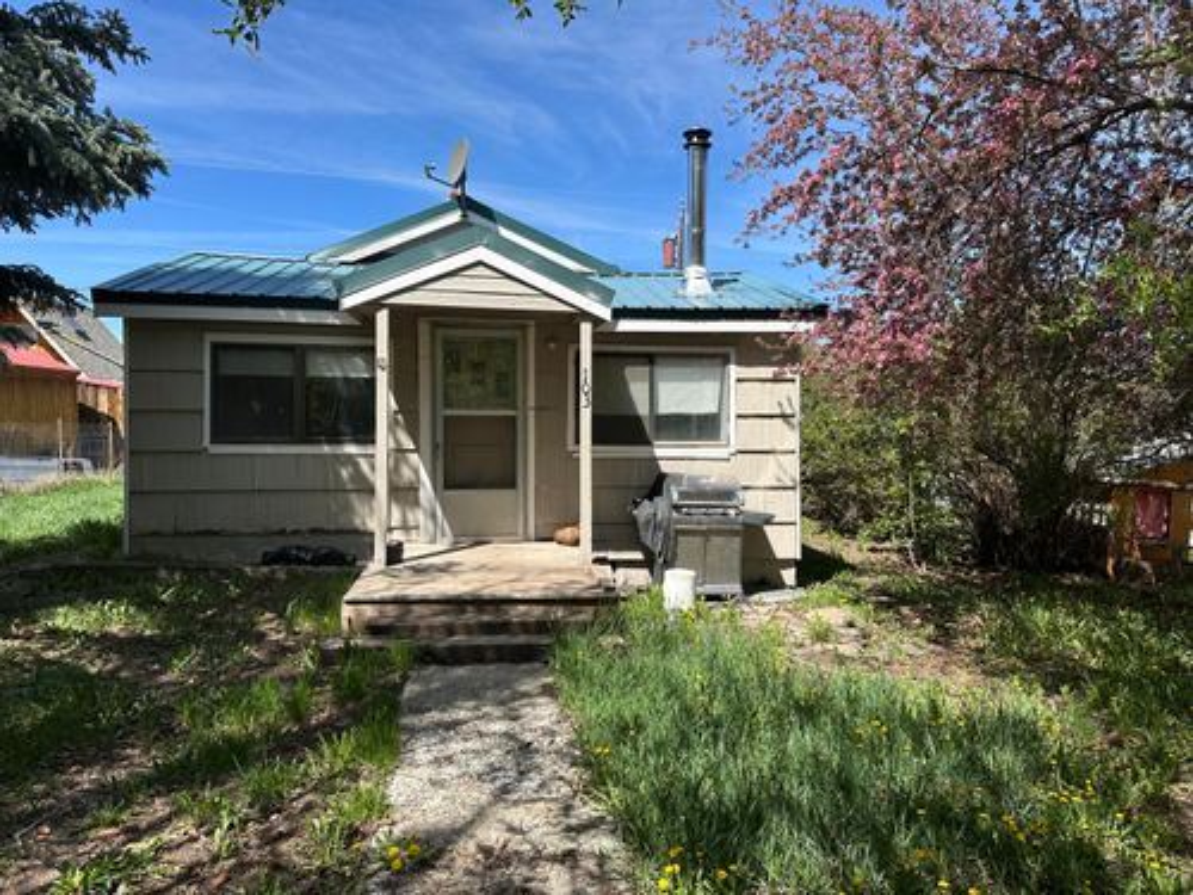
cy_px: 448
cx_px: 596
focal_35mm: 24
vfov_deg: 56.8
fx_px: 827
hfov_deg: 71.6
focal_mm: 6.86
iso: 80
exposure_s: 1/2732
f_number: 1.78
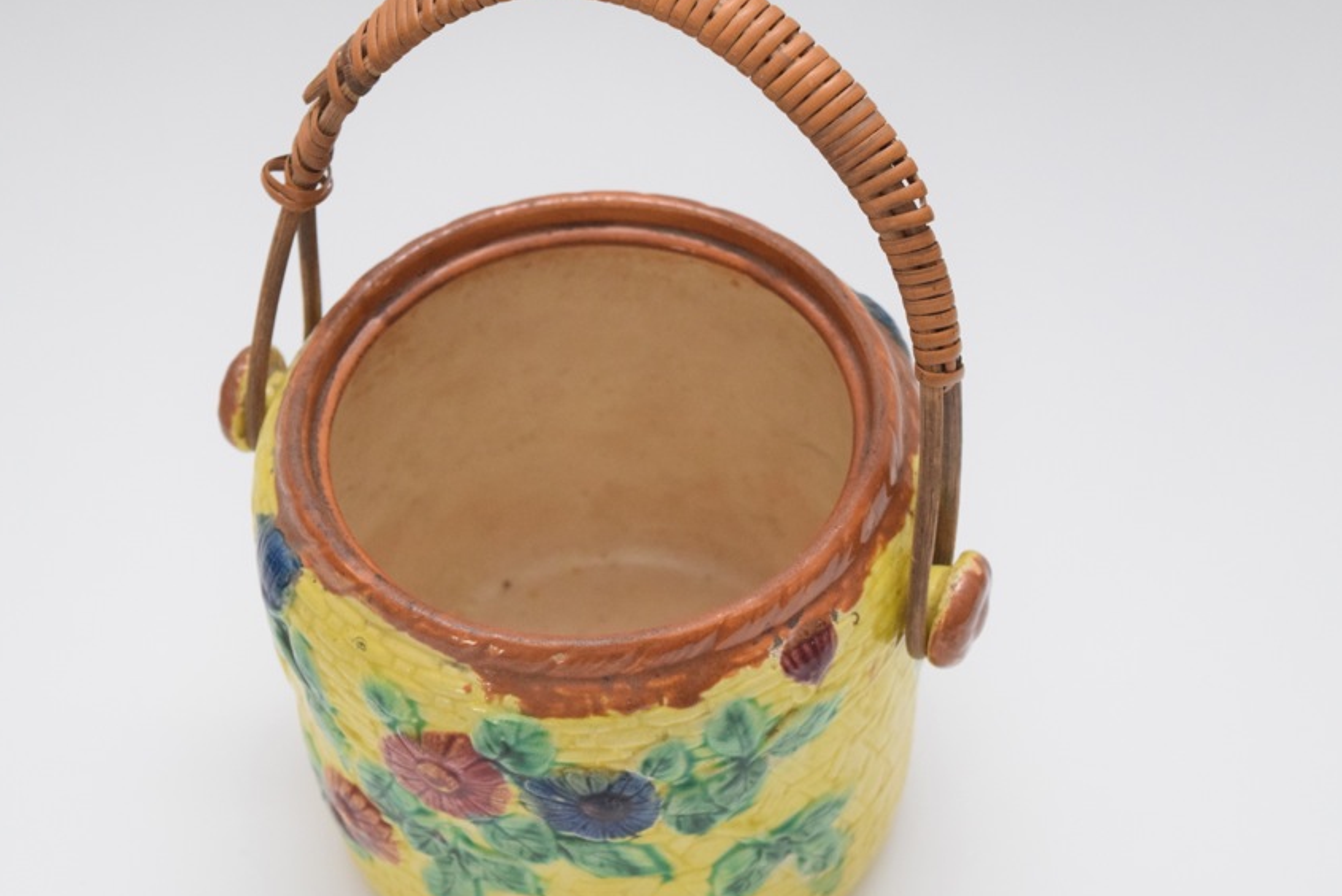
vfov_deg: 14.0
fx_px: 3639
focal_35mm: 98
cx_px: 581
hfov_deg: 20.9
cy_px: 468
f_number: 5.6
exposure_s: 1/60
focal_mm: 55
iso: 2800
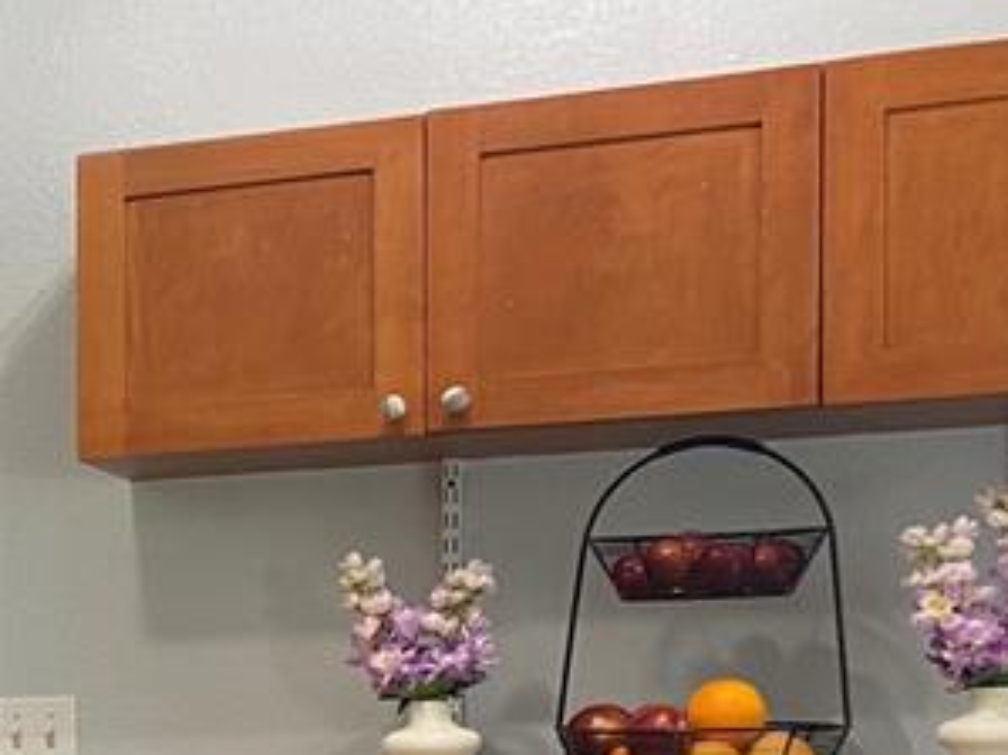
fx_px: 2591
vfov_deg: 16.1
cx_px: -647
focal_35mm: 89
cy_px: 856
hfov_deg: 18.5
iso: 125
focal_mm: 4.25
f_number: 1.8
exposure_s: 1/60
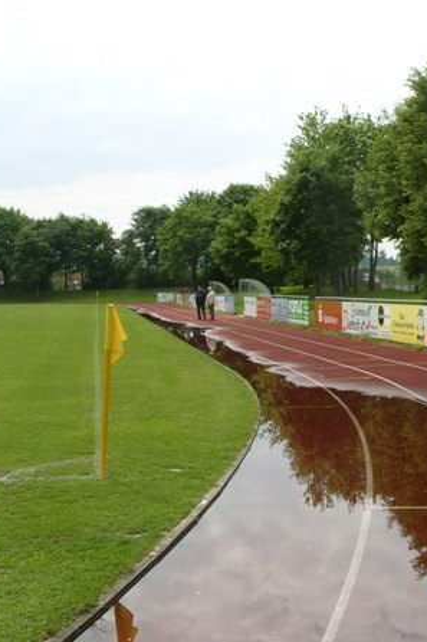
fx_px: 872
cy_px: 321
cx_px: 321
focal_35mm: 49
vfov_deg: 40.4
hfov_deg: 27.1
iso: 80
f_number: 6.3
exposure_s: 1/350
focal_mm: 7.8
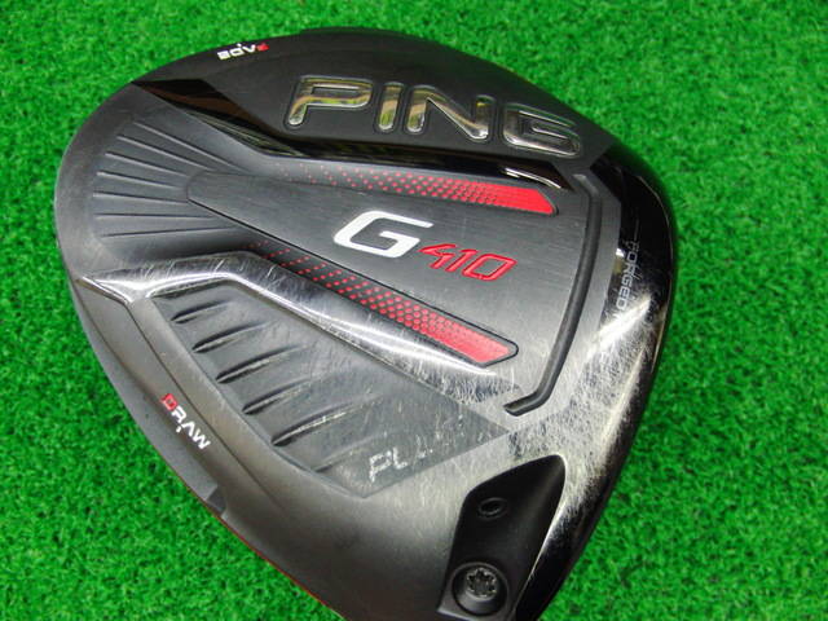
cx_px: 414
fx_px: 885
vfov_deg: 38.7
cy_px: 310
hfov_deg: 50.1
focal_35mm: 37
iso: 400
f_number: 3.6
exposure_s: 1/30
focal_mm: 6.42
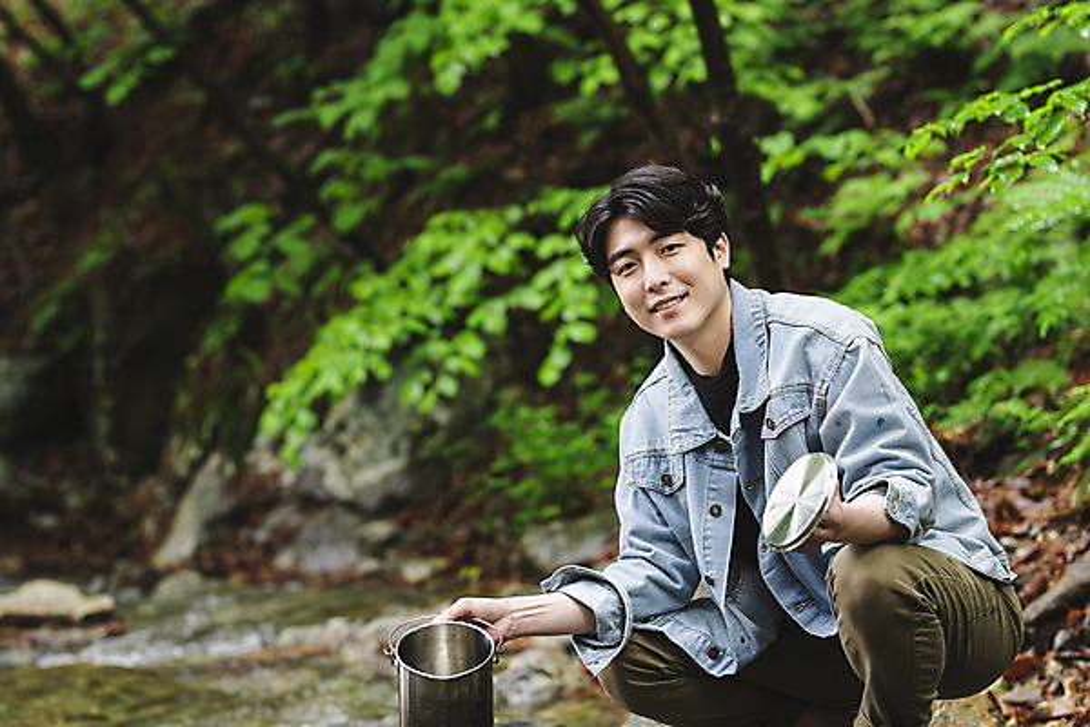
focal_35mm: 85
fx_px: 2573
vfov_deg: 16.1
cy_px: 364
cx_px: 545
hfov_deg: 23.9
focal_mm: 85
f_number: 2.8
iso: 800
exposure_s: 1/80
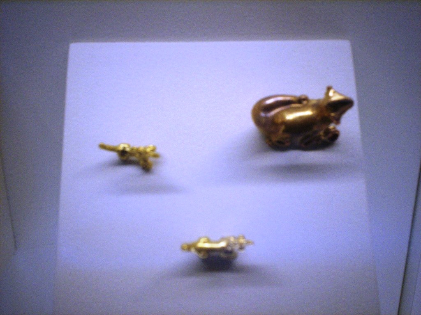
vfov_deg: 39.7
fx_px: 438
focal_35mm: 36
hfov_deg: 51.4
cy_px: 158
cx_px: 210
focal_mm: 6
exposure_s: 1/17
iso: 140
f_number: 4.5
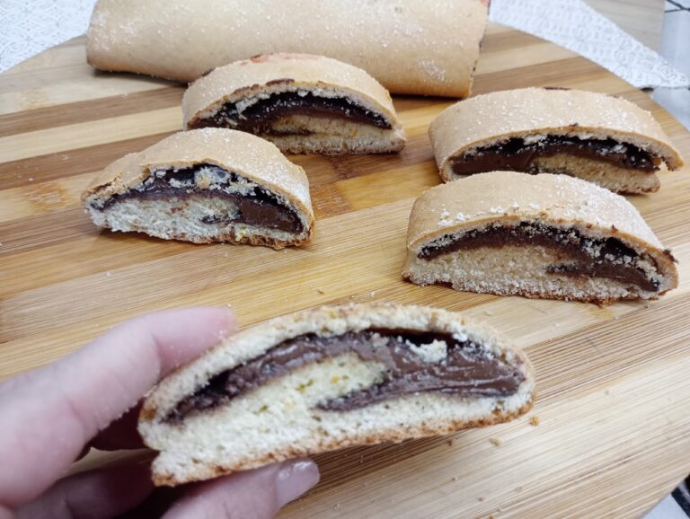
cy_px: 260
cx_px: 345
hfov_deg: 63.4
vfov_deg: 49.8
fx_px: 559
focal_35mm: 28
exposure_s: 1/33.3
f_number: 1.8
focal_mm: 4.27
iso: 444
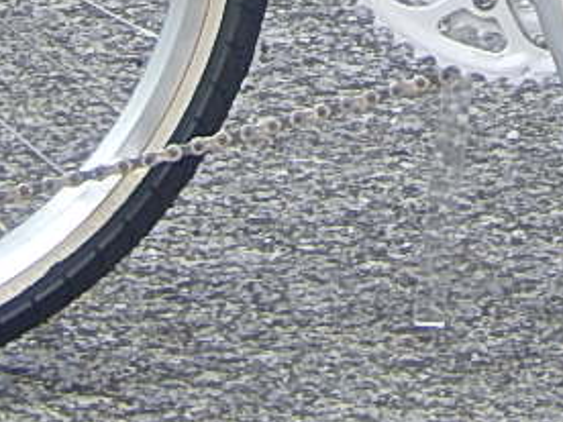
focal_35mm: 853
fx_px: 13873
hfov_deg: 2.3
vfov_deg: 1.7
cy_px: -489
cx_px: 651
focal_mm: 26.4
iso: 125
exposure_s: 1/40
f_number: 5.6
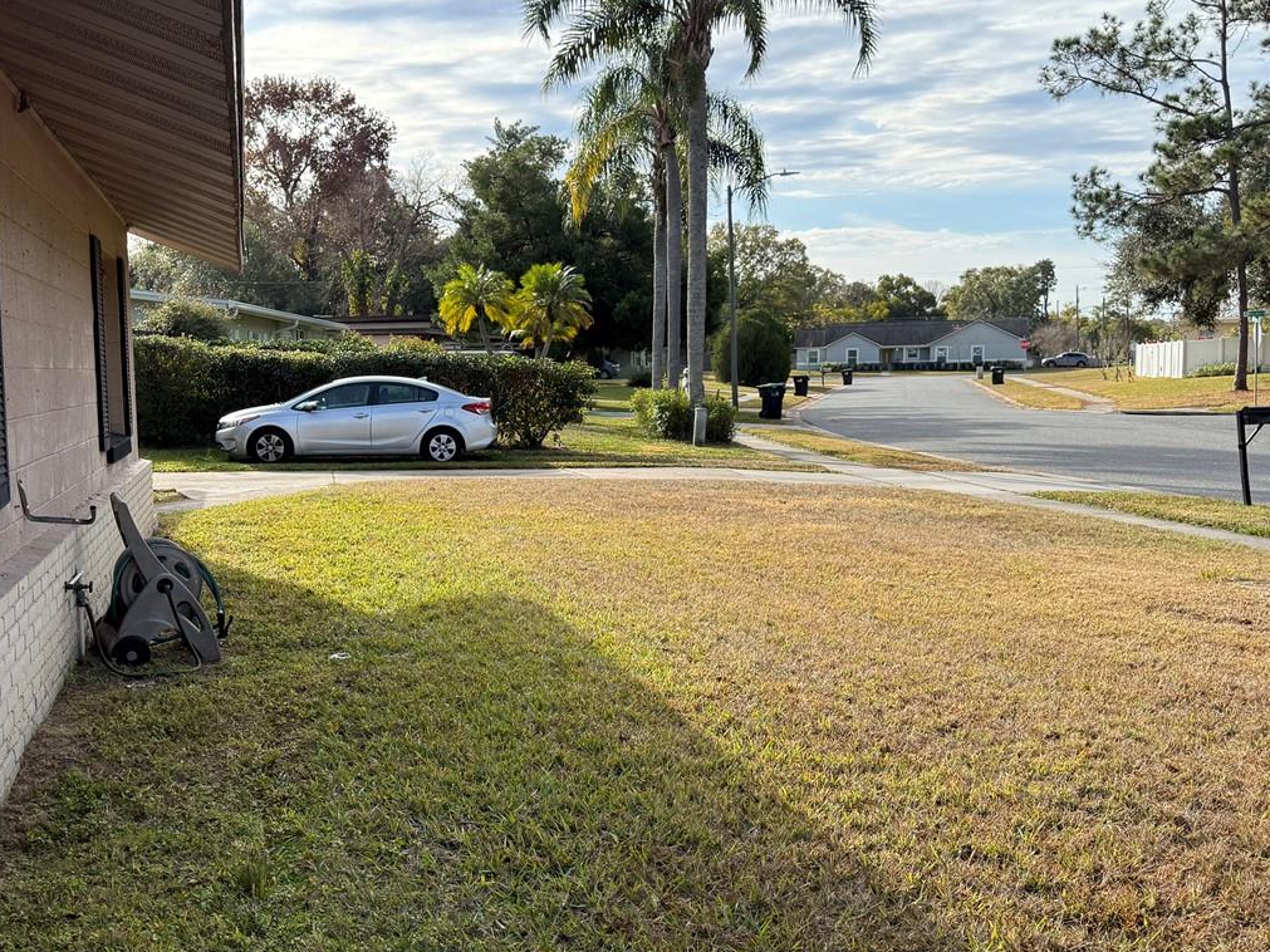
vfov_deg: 37.7
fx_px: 1394
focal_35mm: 38
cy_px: 511
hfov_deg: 48.8
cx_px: 530
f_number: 1.78
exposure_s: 1/3425
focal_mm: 6.76
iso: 100
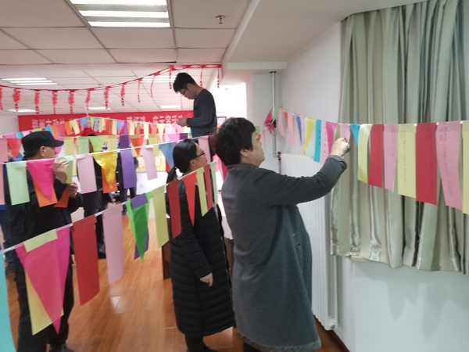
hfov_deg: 67.3
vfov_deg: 53.1
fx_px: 352
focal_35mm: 26
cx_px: 234
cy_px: 176
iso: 200
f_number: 1.7
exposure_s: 1/50
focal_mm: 4.25
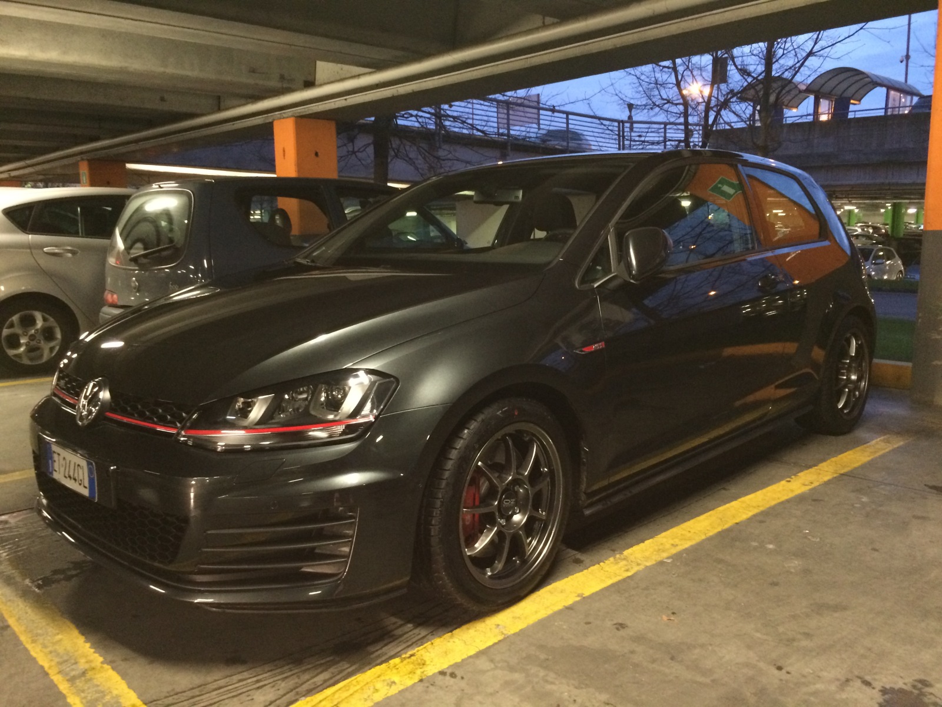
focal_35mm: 29
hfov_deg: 61.7
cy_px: 354
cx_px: 471
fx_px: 789
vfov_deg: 48.2
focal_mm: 4.15
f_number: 2.2
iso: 320
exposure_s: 1/15
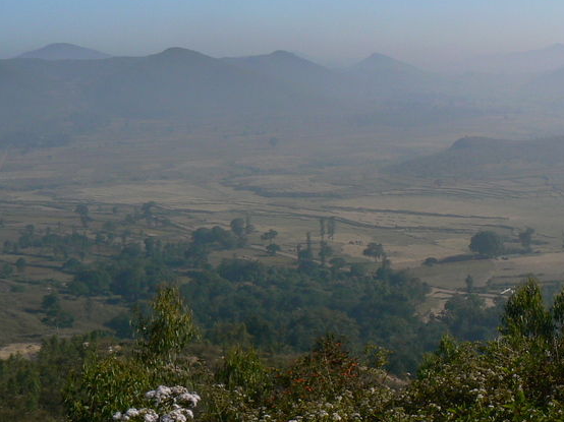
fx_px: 1059
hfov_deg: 28.7
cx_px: 508
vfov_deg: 22.5
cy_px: 146
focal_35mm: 65
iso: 80
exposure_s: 1/500
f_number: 8
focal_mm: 6
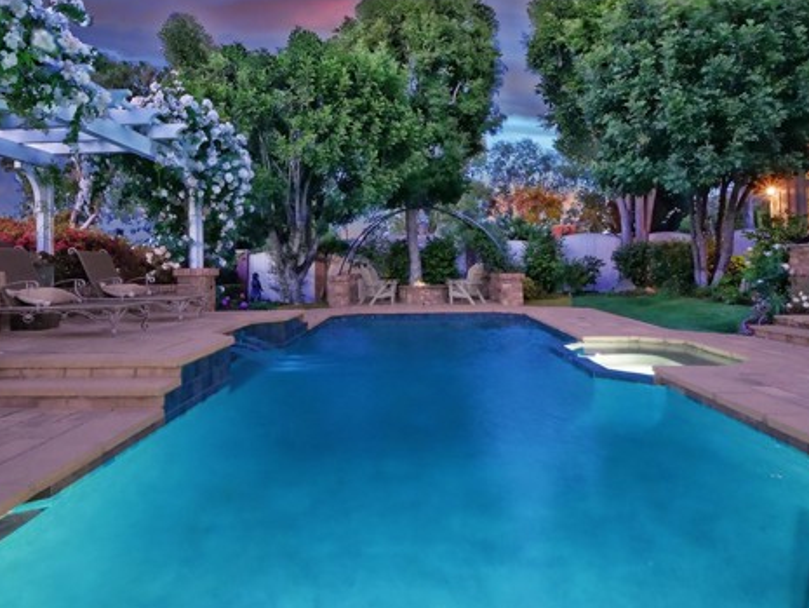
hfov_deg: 76.3
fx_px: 514
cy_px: 256
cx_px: 390
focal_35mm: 22
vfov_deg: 60.8
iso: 1600
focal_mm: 8
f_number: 11
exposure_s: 1/1.3
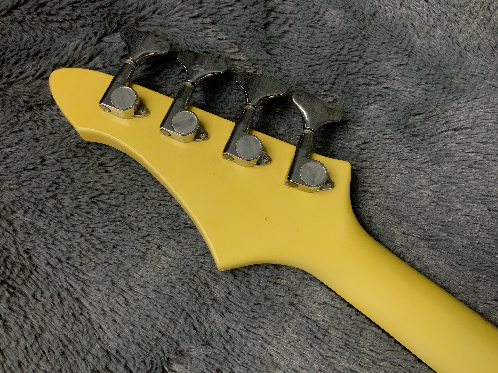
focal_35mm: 29
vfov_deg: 48.2
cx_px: 249
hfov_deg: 61.7
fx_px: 417
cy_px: 186
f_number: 1.8
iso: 32
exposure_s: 1/100
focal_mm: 3
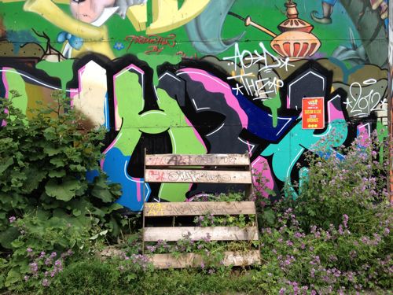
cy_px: 148
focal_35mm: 35
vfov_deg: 40.7
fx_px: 397
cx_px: 196
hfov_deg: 52.6
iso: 64
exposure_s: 1/681
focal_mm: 4.28
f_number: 2.4
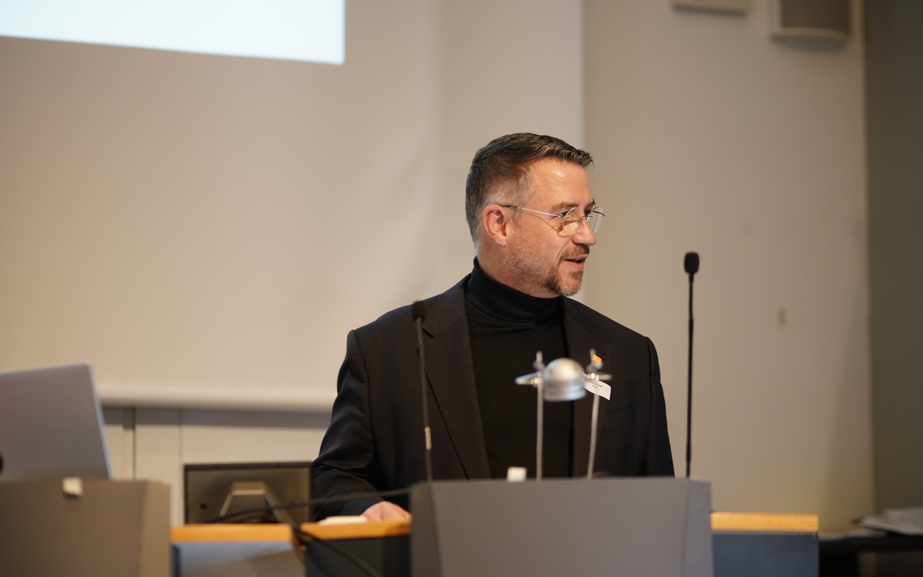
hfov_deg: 20.4
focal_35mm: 102
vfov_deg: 12.8
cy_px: 273
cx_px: 462
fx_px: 2566
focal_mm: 100
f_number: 2
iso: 1250
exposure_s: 1/160
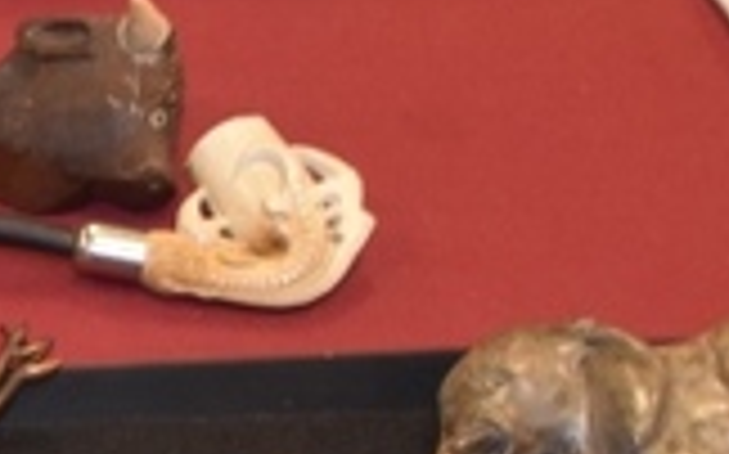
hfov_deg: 12.9
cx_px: -554
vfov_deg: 8.8
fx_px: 2938
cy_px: -18
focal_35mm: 148
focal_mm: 18
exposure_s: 1/60
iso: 1400
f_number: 3.5
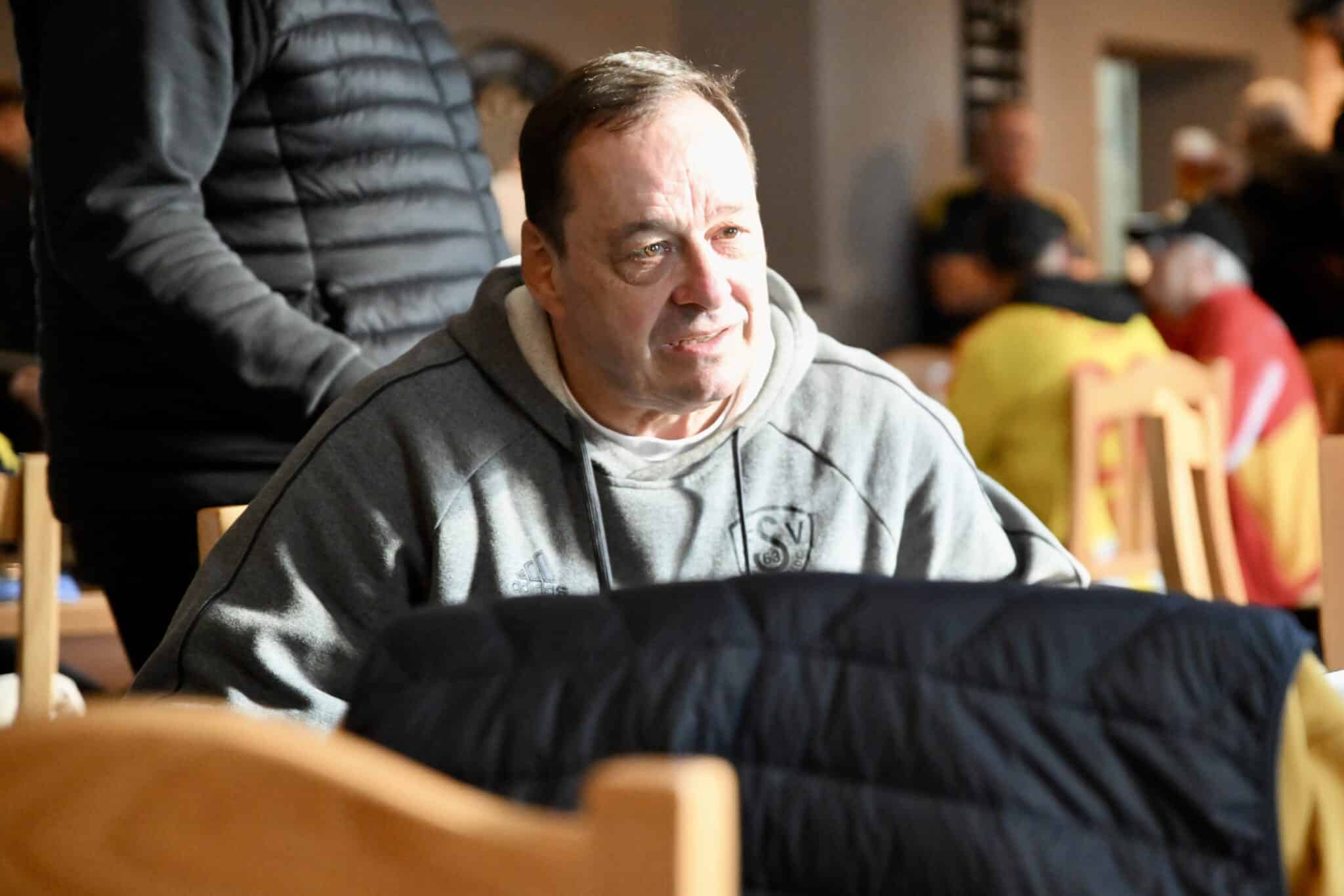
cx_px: 672
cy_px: 448
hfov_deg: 28.8
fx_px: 2613
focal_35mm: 70
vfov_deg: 19.5
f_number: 2.8
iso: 8000
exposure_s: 1/640
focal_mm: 70
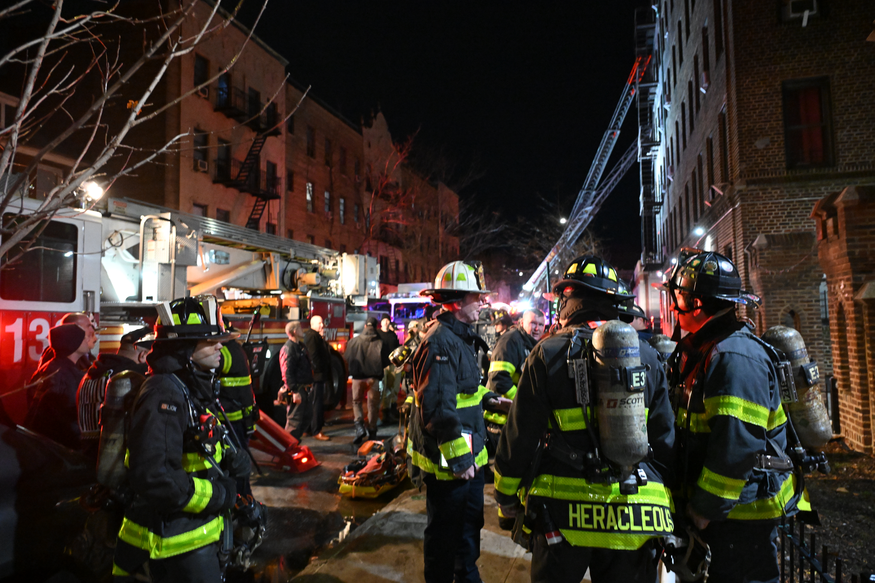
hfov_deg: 73.7
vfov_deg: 53.1
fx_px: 583
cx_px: 438
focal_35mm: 24
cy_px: 292
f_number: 4
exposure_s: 1/100
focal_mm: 24
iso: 10000
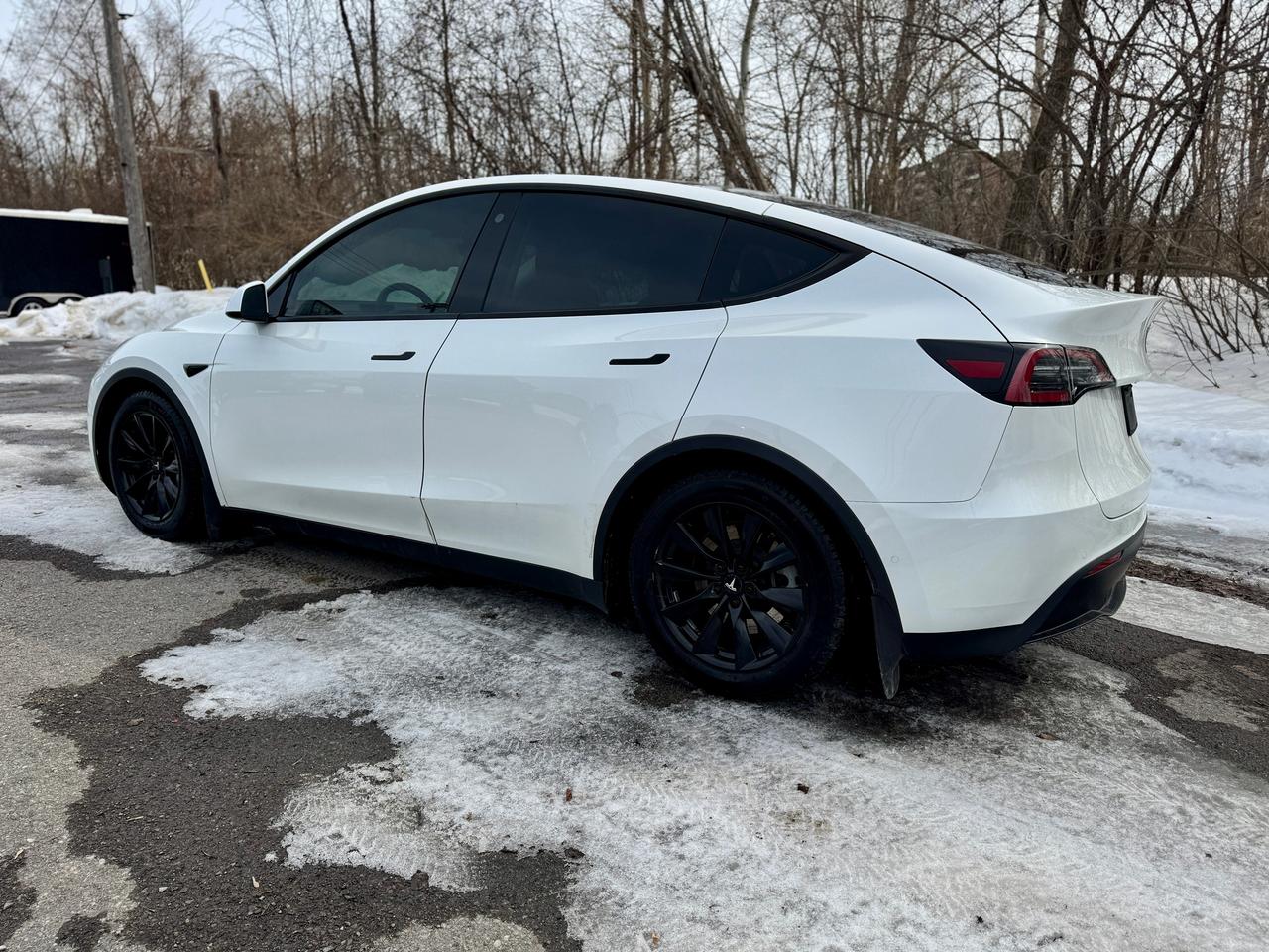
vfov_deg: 56.8
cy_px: 476
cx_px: 634
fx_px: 880
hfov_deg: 71.6
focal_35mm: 24
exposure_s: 1/5348
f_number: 1.78
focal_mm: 6.76
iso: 80
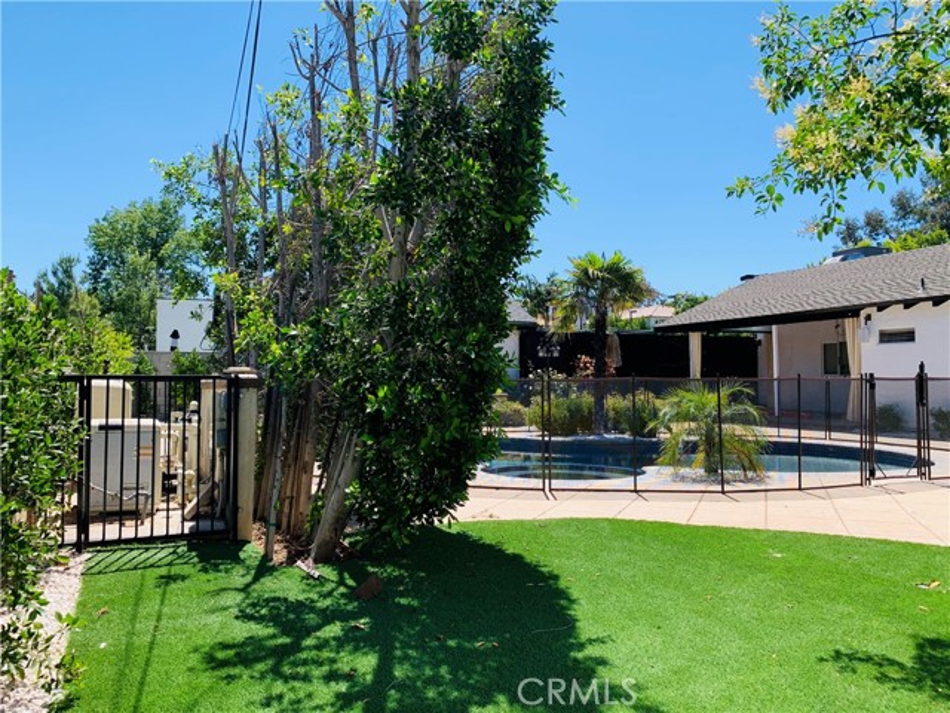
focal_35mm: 26
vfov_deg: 53.1
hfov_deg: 67.3
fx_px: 714
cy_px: 356
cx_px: 475
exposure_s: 1/1513
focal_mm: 4.25
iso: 25
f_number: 1.8
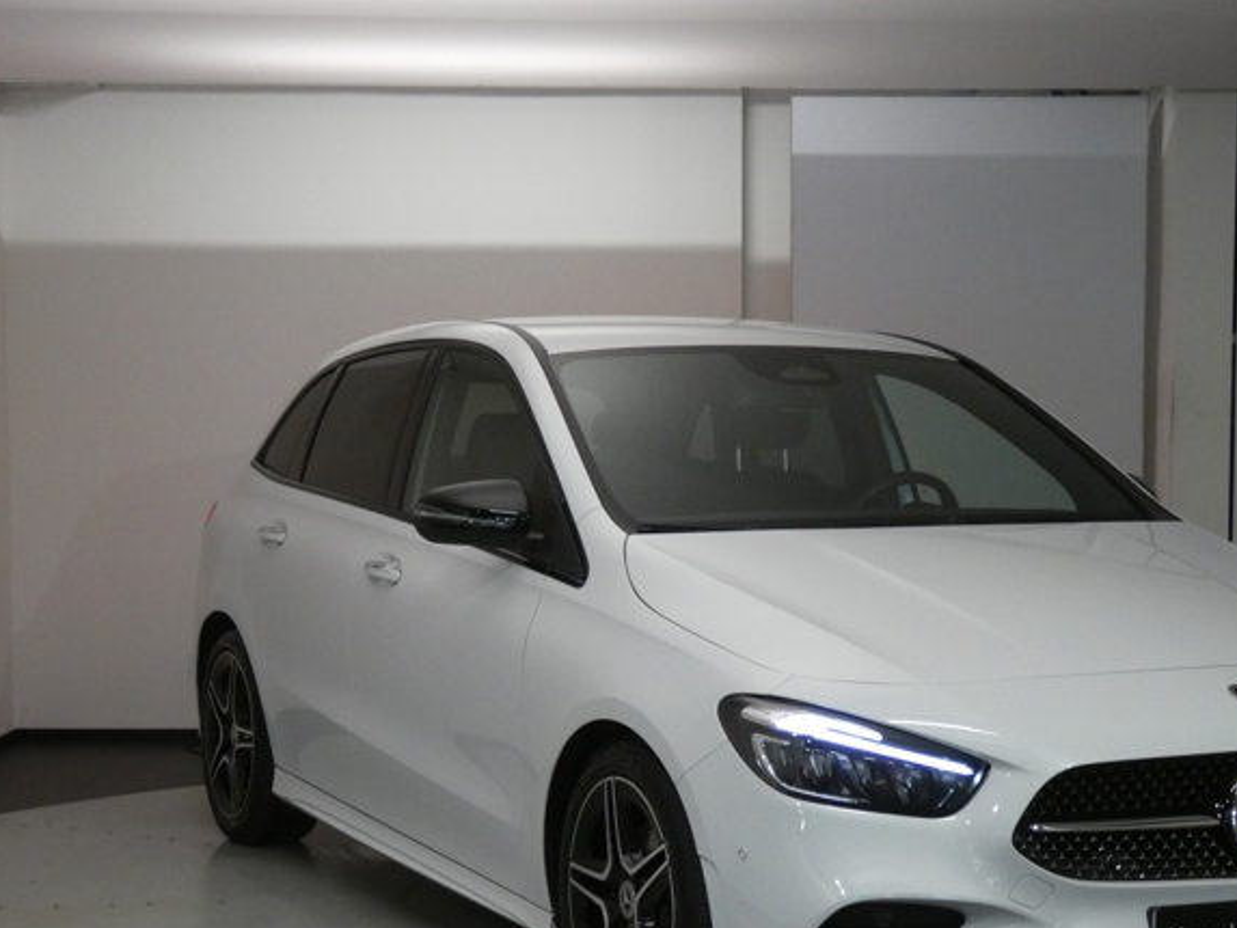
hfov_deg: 28.9
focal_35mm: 67
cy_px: 630
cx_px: 717
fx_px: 2395
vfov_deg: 21.8
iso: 500
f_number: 3.8
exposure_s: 1/80
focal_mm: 8.6
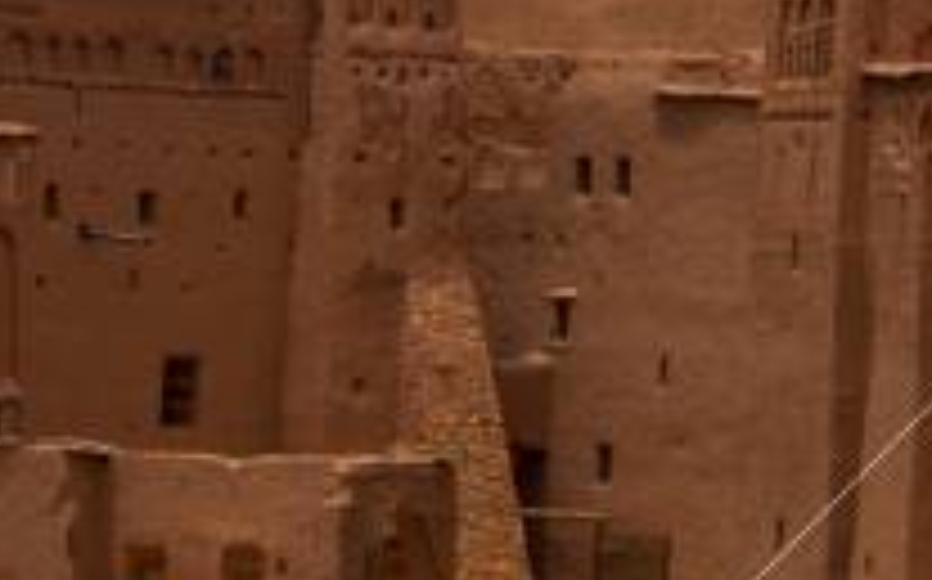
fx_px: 18197
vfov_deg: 1.8
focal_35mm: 717
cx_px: 1162
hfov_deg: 2.9
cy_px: -803
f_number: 5.3
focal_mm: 112
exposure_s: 1/800
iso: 100
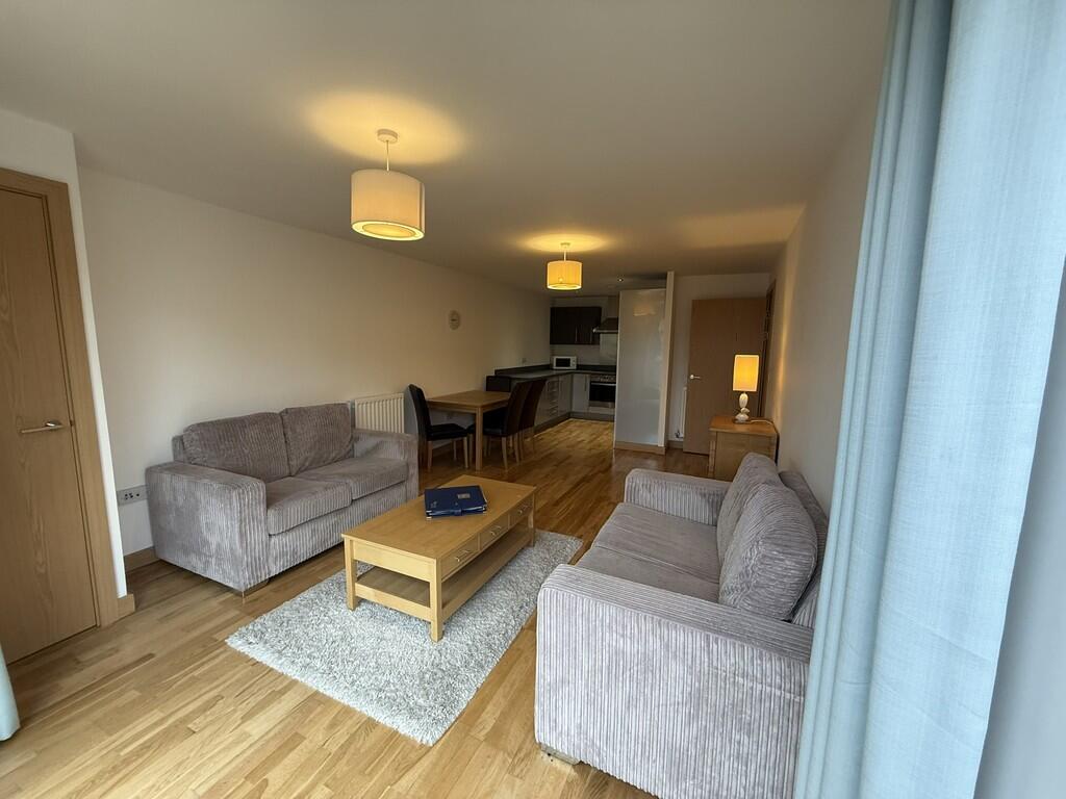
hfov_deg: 102.1
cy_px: 400
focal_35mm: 14
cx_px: 533
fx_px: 431
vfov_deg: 85.7
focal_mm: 2.22
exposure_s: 1/77
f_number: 2.2
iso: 320
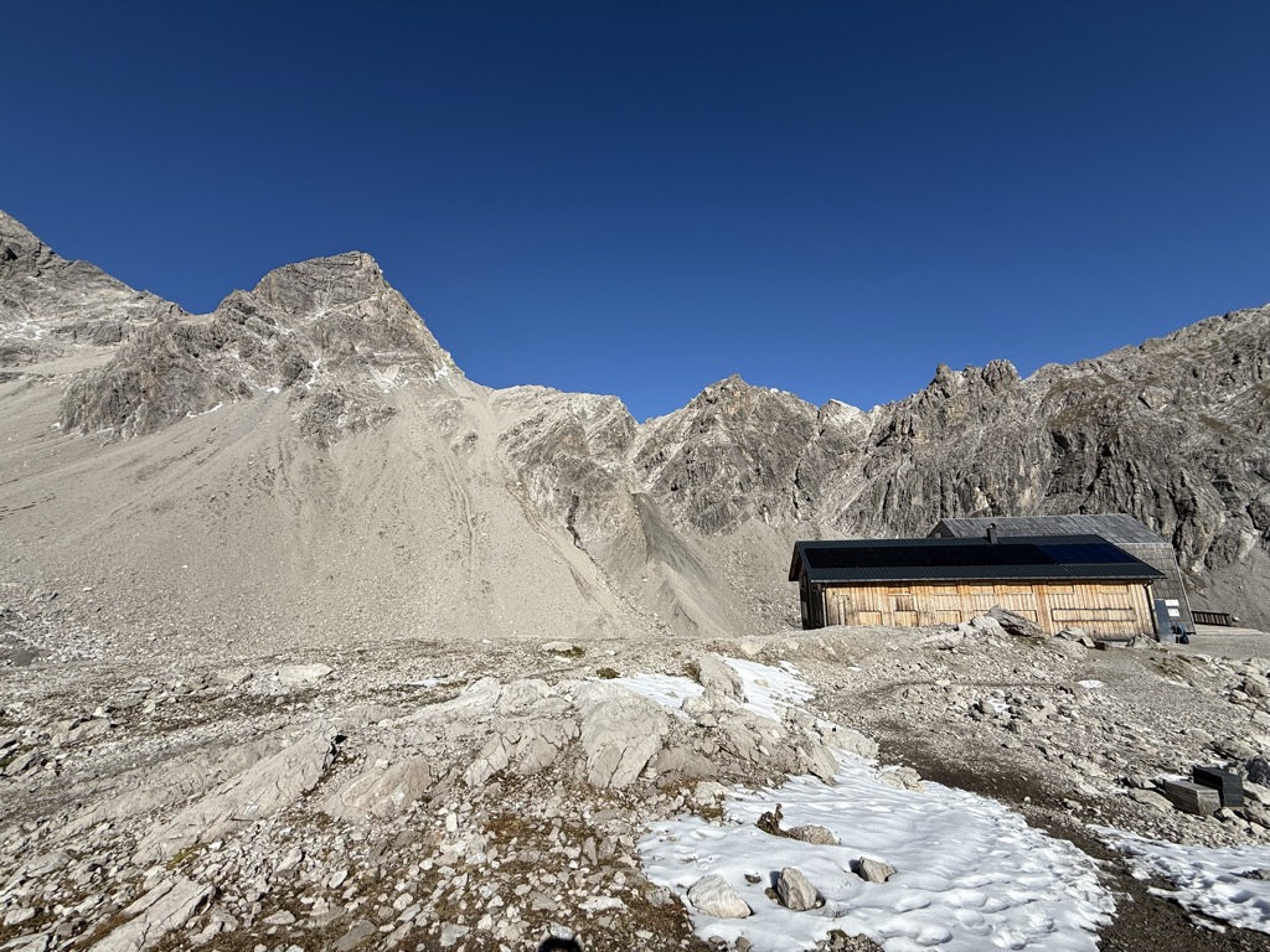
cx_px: 635
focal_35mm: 14
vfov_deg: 85.7
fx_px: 514
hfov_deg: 102.1
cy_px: 476
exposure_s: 1/4149
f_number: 2.2
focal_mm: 2.22
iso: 50
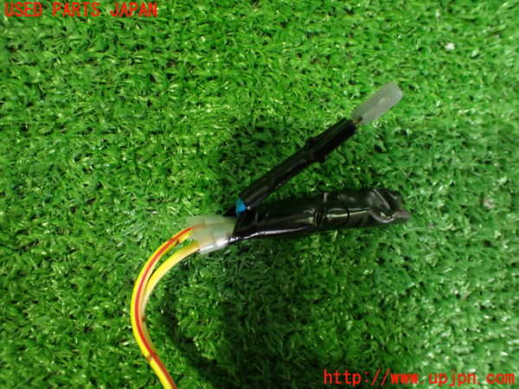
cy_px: 194
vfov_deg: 46.8
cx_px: 260
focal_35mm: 30
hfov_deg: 60.0
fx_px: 450
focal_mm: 5.4
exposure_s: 1/30
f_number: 2.3
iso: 1000
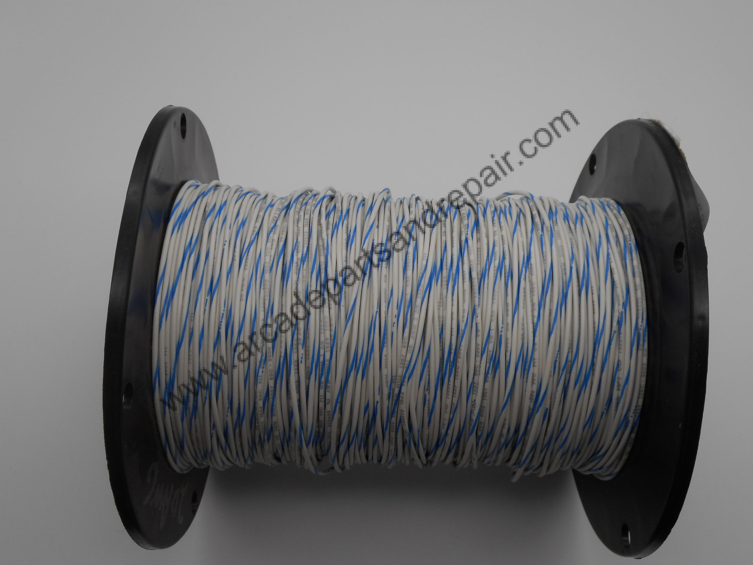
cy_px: 282
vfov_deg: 36.8
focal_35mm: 39
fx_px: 848
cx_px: 376
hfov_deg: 47.9
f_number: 4.5
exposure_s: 1/160
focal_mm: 6.9
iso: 80
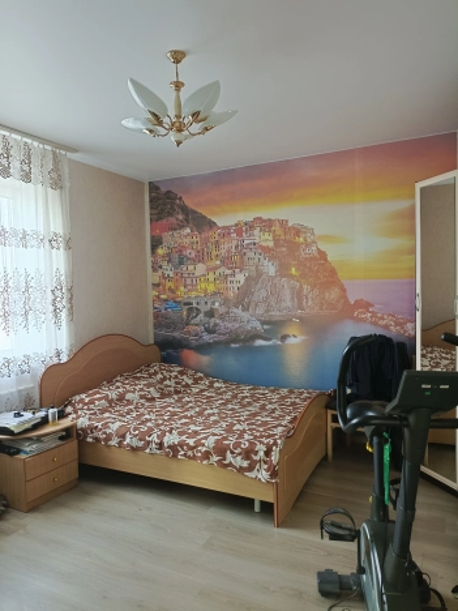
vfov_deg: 69.4
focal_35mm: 25
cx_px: 229
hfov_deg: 54.9
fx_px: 441
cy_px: 306
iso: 1335
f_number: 1.79
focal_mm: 4.74
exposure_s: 1/33.3
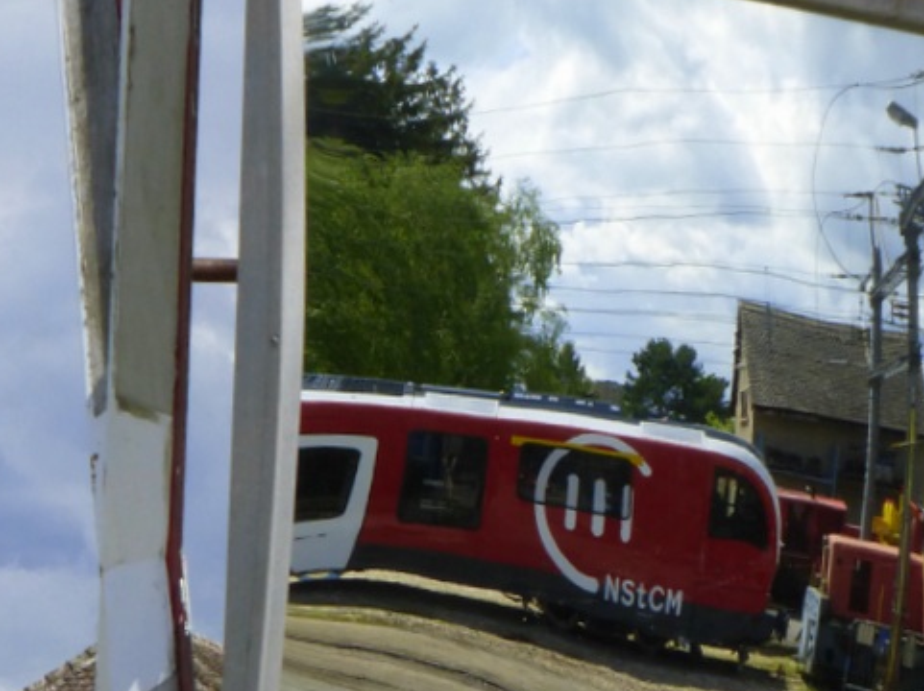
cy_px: 448
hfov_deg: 8.9
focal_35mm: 222
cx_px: 665
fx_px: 5921
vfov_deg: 6.7
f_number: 5.2
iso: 100
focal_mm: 16.1
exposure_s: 1/640
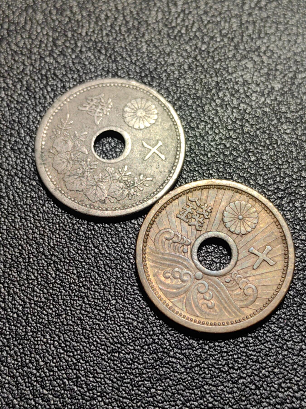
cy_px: 204
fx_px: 684
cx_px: 153
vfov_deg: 33.2
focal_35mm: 58
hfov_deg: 25.2
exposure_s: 1/103
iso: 50
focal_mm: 5.75
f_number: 2
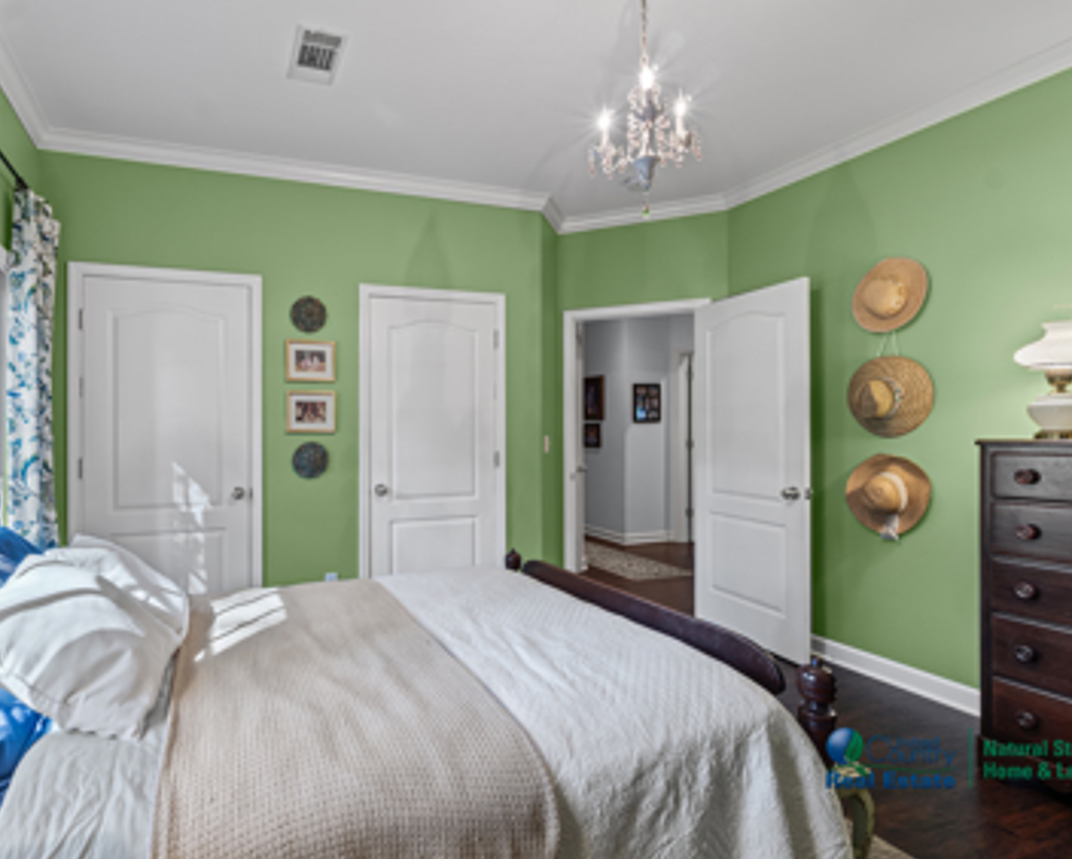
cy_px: 439
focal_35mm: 18
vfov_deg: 73.8
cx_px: 414
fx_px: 571
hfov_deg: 85.0
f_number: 9
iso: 250
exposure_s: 1
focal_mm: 10
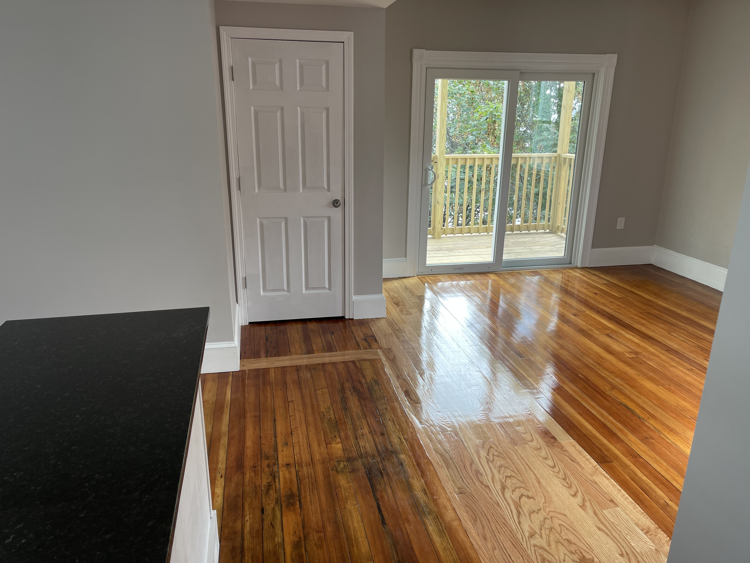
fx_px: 563
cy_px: 282
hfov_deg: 67.3
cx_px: 375
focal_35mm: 26
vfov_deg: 53.1
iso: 50
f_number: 1.6
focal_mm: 5.1
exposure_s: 1/121
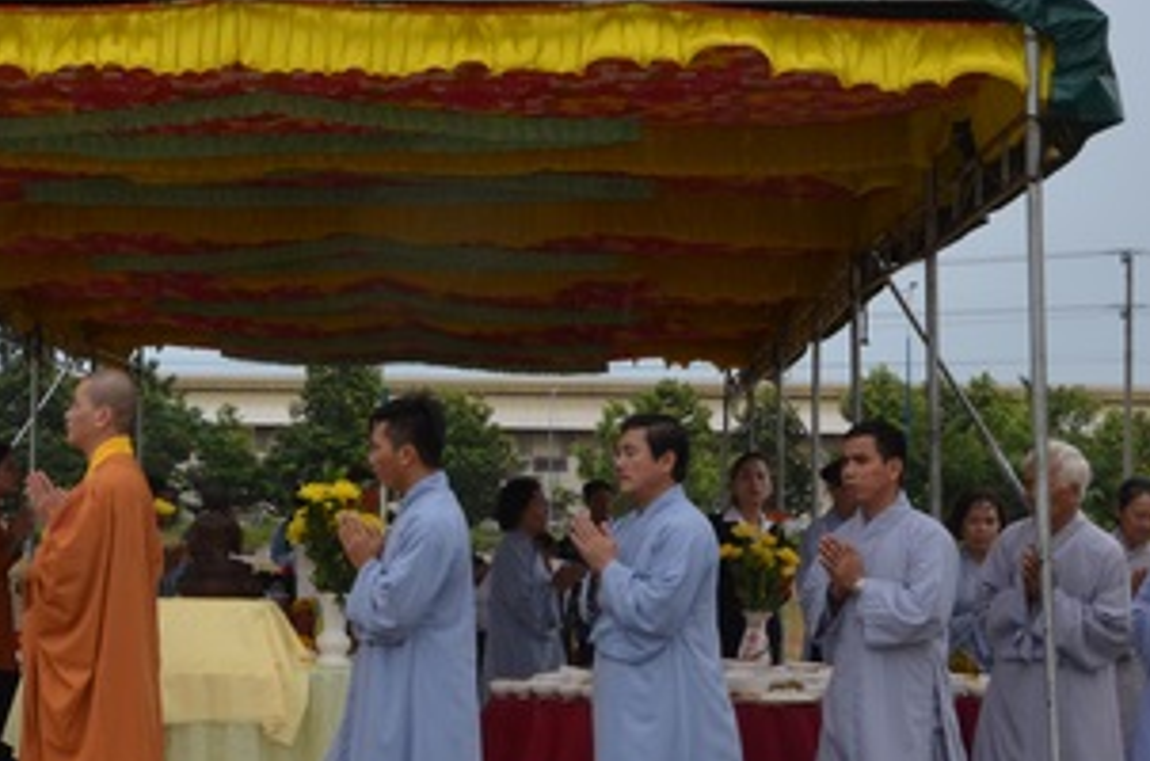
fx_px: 3605
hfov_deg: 18.0
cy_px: 291
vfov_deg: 12.1
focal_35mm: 113
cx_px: 221
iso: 640
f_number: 16
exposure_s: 1/250
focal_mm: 35
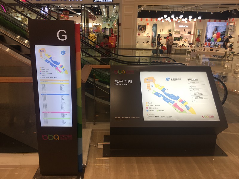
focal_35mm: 29
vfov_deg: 48.2
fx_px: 200
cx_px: 120
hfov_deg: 61.7
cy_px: 90
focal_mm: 4.15
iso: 25
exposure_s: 1/100
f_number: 2.2
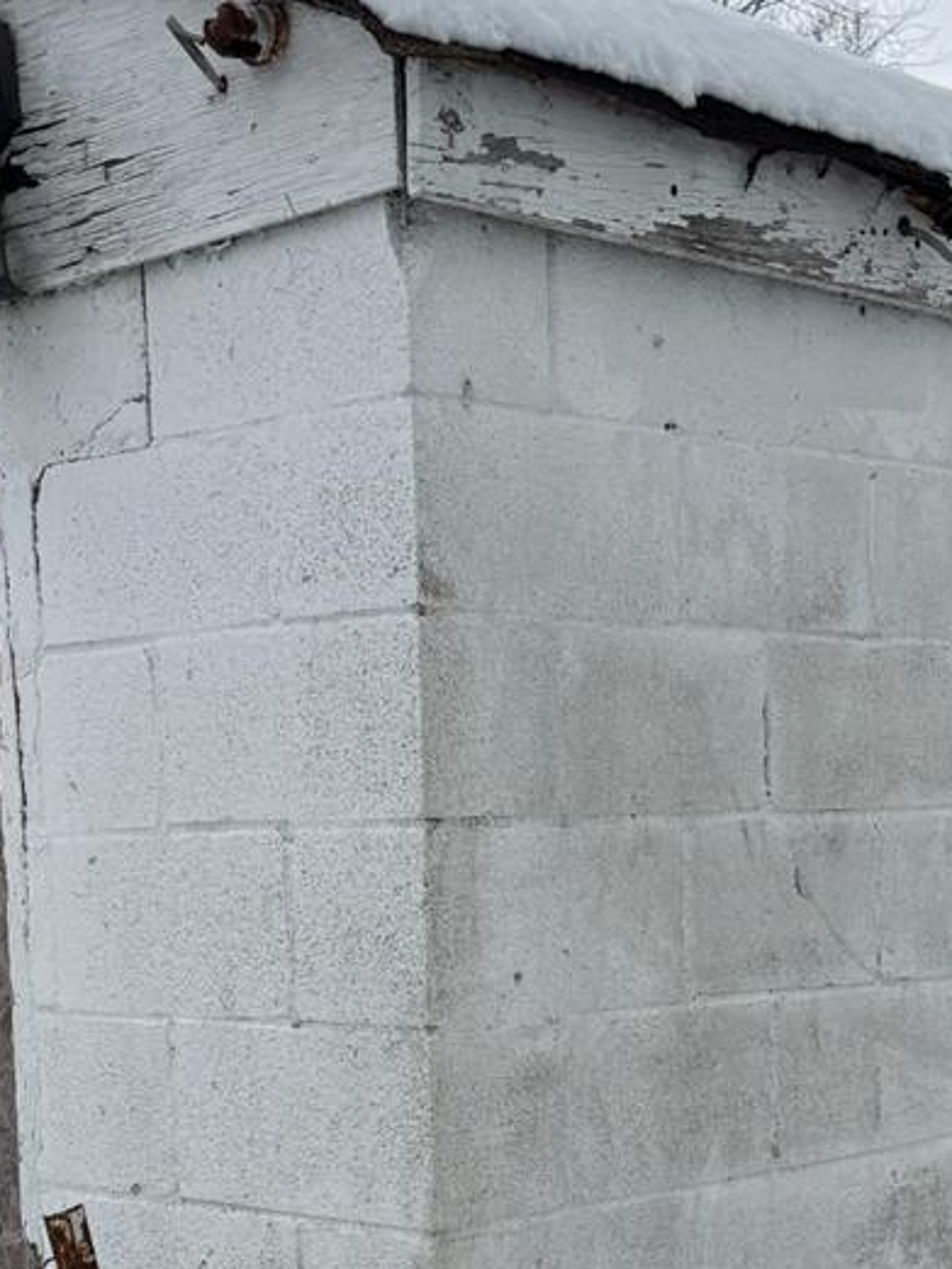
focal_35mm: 69
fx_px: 2529
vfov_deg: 27.4
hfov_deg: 21.3
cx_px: 520
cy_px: 1080
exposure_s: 1/4310
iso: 80
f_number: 1.78
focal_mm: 6.76
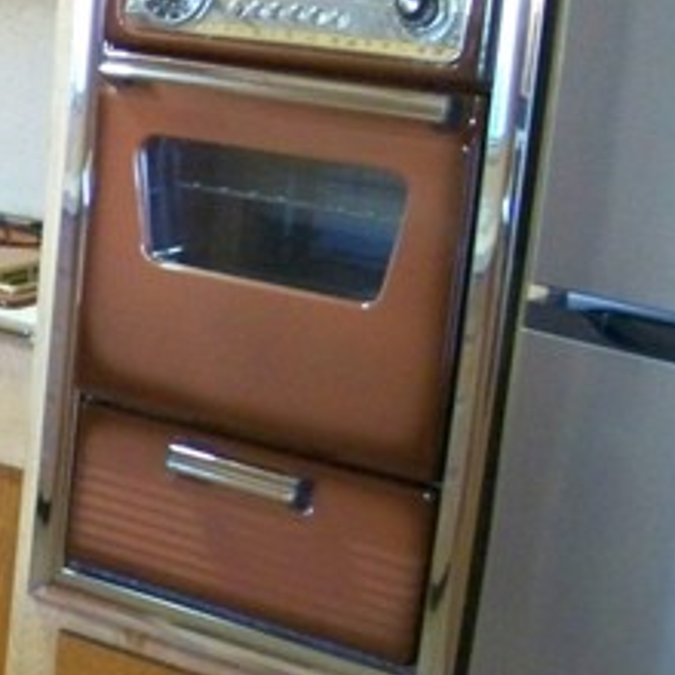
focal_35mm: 85
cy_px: 384
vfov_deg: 20.4
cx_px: -276
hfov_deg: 18.5
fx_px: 1875
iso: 640
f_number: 2.8
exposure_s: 1/30
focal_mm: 5.85
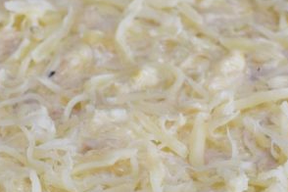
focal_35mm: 196
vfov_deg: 7.0
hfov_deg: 10.5
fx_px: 1568
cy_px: 164
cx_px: 99
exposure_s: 1/80
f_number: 5.6
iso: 800
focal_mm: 50
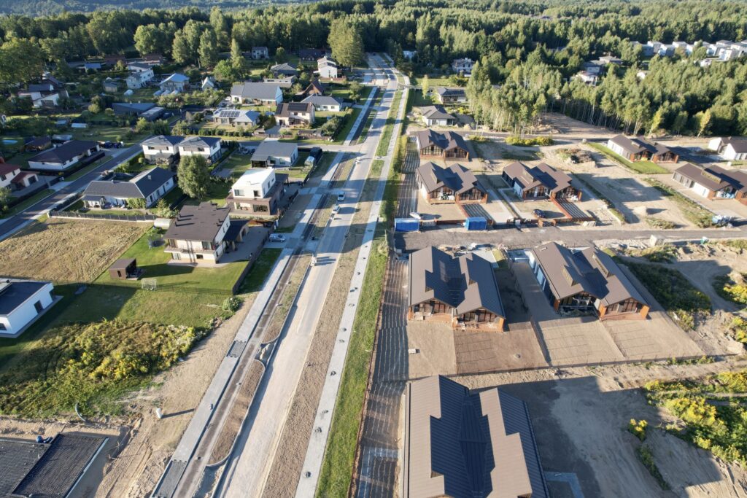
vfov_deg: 57.2
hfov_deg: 78.6
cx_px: 374
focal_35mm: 22
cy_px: 249
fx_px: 457
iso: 130
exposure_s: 1/500
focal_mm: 8.38
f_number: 2.8
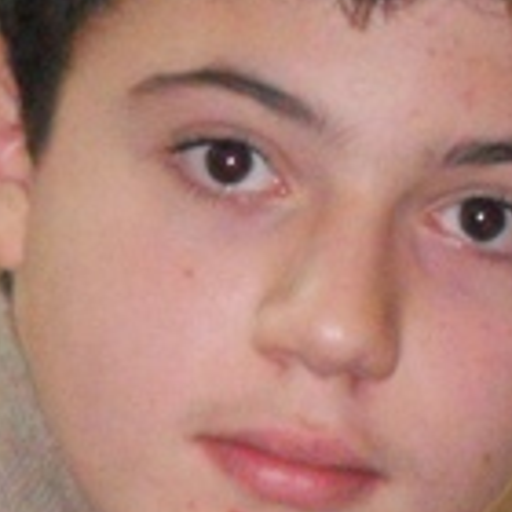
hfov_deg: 4.0
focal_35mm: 436
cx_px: 219
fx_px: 7296
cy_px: 852
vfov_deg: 4.0
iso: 1000
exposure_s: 1/60
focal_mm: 19.6
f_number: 5.9
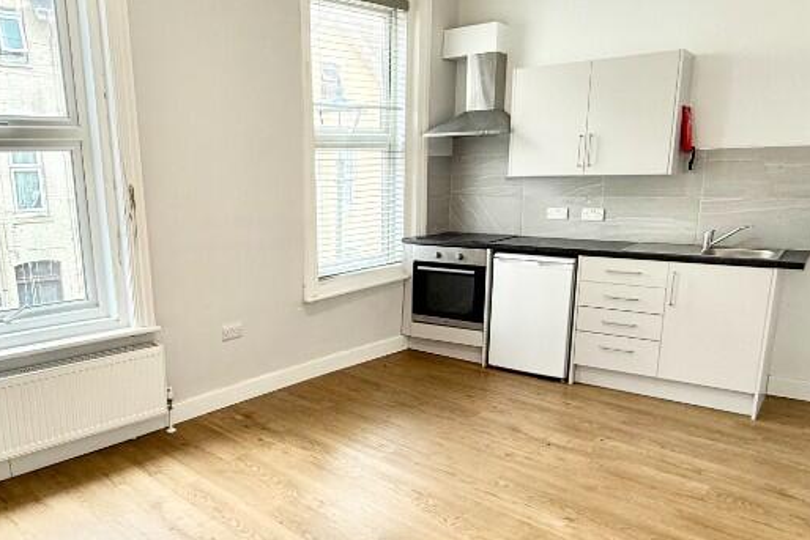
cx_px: 310
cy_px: 326
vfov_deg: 44.7
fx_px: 653
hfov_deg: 62.9
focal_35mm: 29
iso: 100
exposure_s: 1/100
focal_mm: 2.22
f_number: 2.2
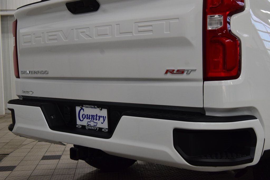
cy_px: 90
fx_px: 394
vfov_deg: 25.8
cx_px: 135
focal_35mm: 52
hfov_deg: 37.8
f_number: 8
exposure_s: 1/60
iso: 1100
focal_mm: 35
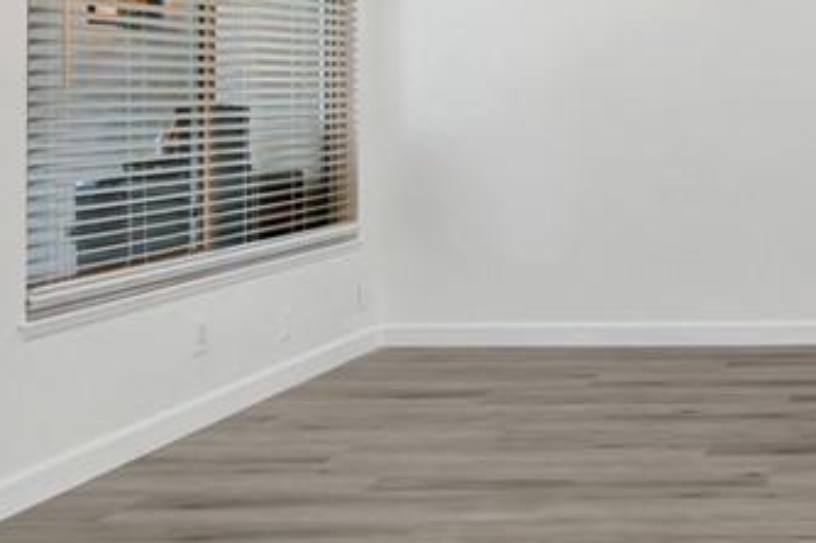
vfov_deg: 28.5
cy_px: 100
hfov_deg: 34.9
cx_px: 955
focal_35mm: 46
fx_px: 1042
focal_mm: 10
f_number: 5.6
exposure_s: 1/15
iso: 100
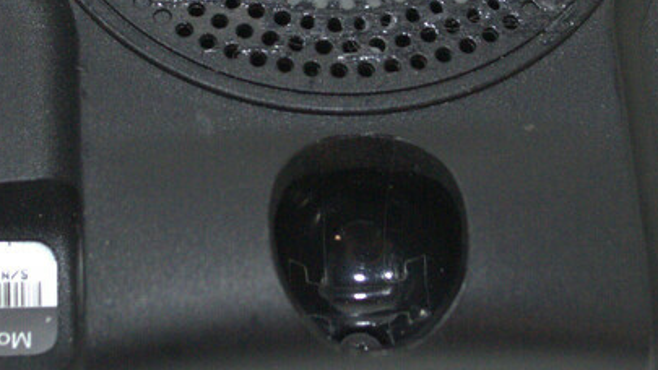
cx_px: 343
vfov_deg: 6.9
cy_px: -71
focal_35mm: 174
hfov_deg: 12.4
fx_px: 3030
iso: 2000
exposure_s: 1/125
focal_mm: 35
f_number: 5.6
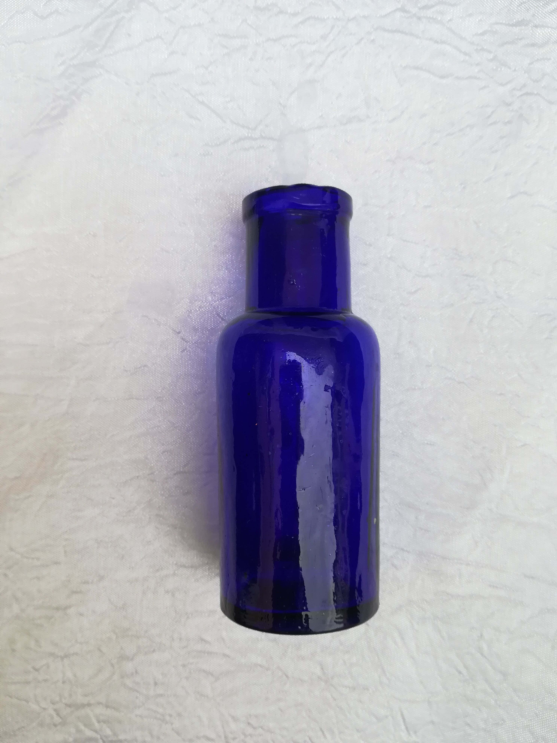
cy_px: 372
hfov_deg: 53.1
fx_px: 558
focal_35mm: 26
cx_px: 278
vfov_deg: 67.3
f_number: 2.2
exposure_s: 1/120
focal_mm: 3.83
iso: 50
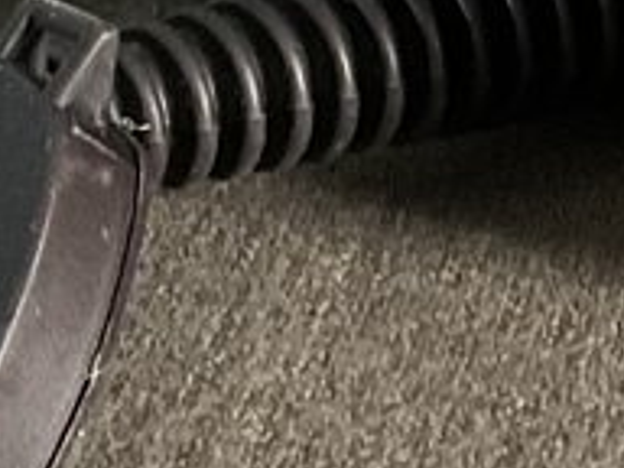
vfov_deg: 6.3
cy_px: -479
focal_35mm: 228
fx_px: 4110
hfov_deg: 8.4
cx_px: 1077
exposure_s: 1/60
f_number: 1.8
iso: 200
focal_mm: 3
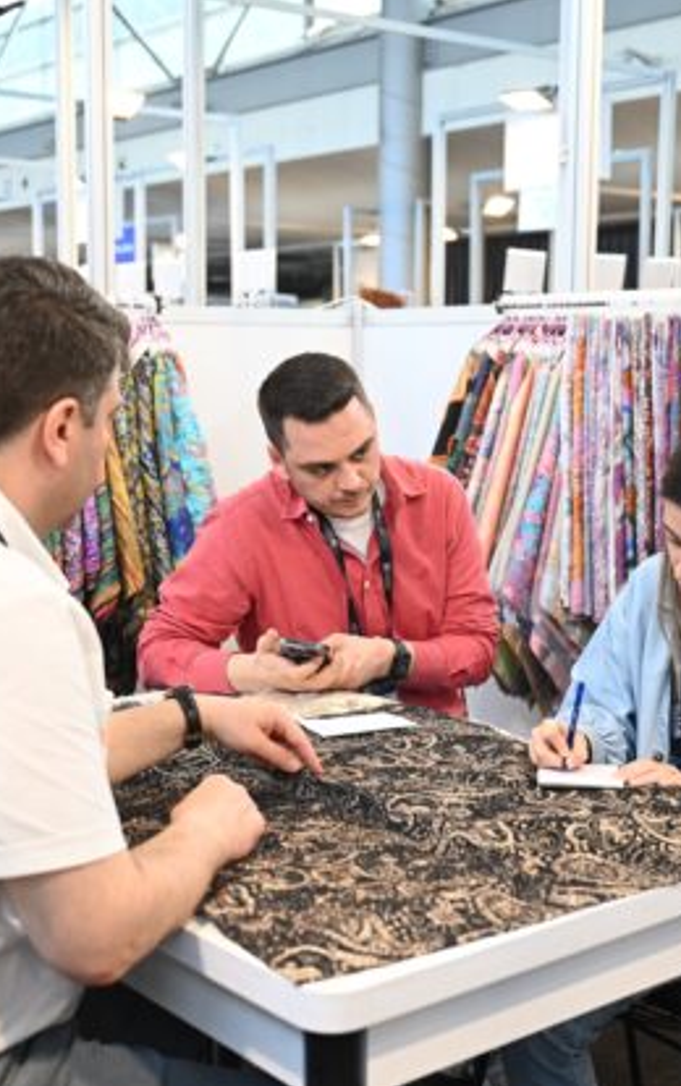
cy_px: 544
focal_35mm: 51
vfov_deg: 39.5
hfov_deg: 25.4
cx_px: 309
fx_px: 1512
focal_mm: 33
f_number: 3.2
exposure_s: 1/160
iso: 640
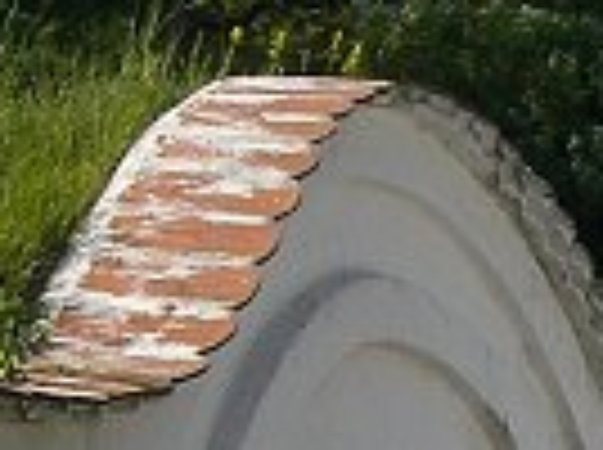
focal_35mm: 227
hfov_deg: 8.4
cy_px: 774
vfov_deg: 6.4
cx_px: 1062
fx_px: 3947
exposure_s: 1/1000
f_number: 4.4
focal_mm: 6.3
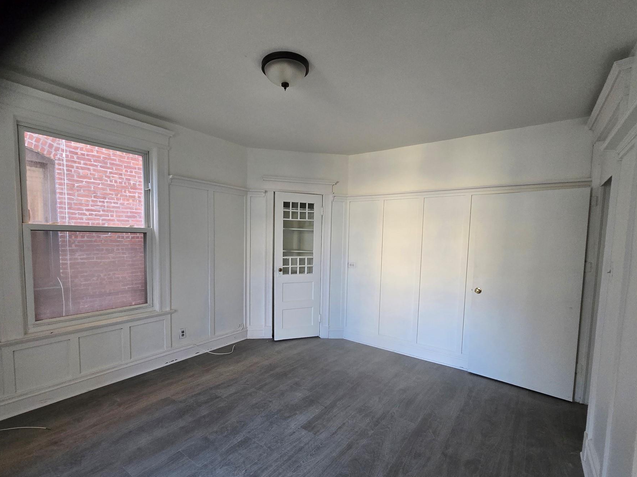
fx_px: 276
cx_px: 308
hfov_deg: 98.1
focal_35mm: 15
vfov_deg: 81.4
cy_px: 266
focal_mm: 2.2
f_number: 2.2
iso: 500
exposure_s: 1/60
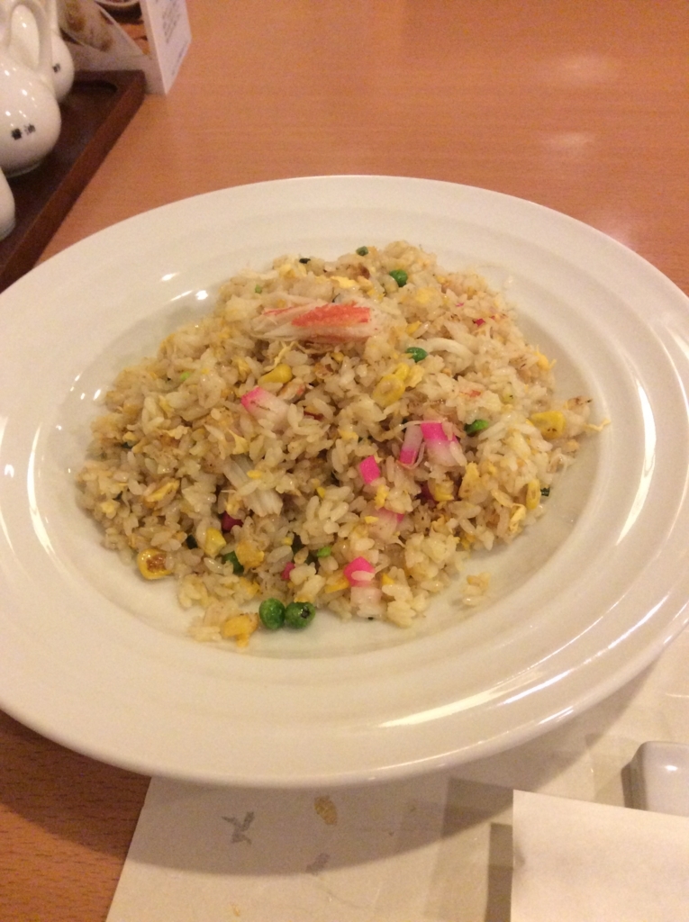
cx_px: 344
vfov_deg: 56.9
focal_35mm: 32
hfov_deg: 44.1
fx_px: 851
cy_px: 461
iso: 320
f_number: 2.4
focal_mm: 3.3
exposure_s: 1/24
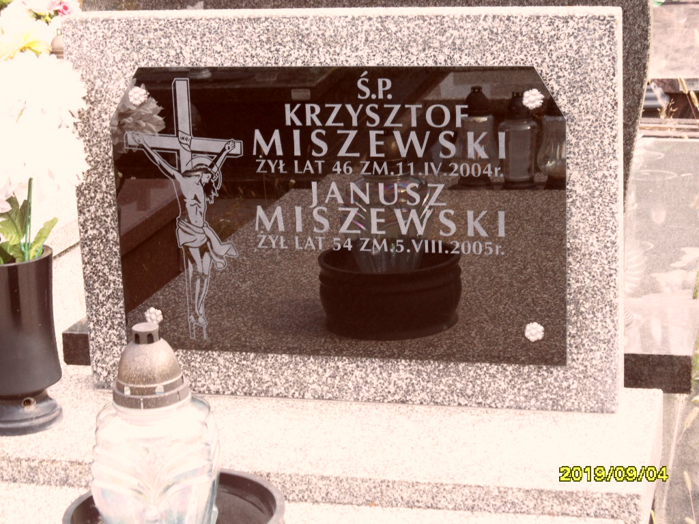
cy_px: 262
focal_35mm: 80
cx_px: 350
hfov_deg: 24.4
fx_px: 1615
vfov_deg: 18.4
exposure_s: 1/90
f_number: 4.2
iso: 100
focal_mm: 13.2
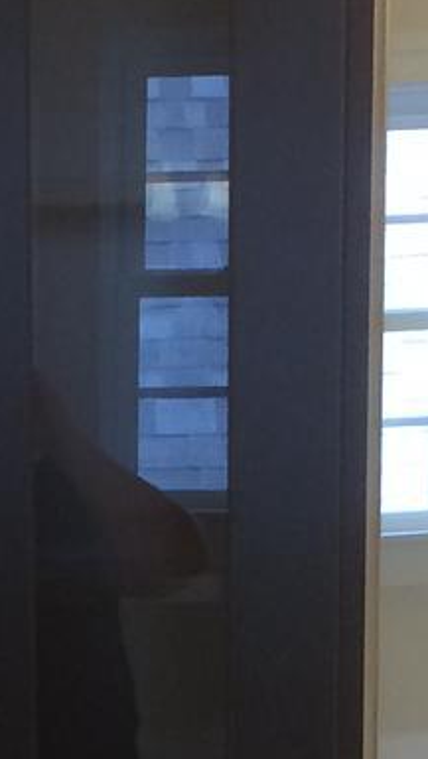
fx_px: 3384
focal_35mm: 168
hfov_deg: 7.1
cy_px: 1090
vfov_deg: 12.3
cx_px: -197
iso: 50
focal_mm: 4.15
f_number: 2.2
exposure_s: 1/30
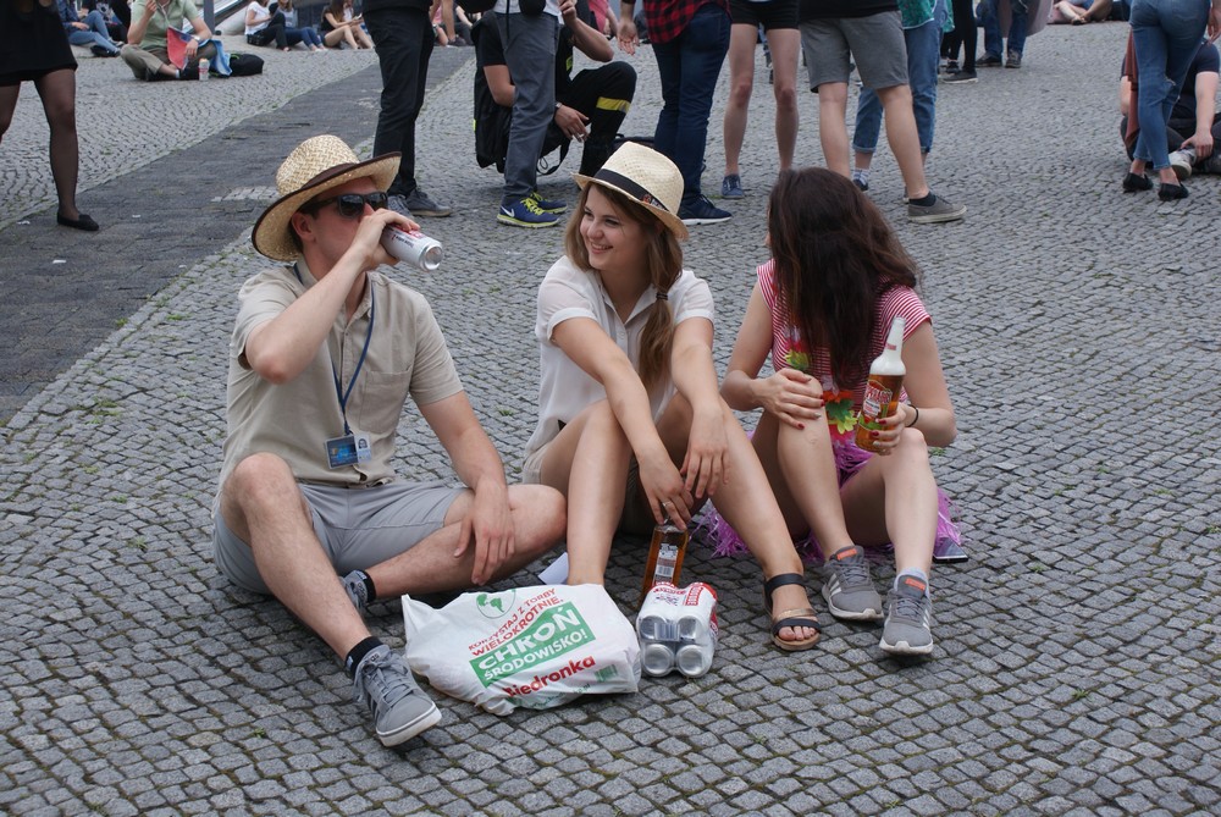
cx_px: 610
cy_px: 408
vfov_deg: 22.7
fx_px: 2037
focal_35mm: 60
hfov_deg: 33.4
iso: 100
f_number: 9
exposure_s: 1/160
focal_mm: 40
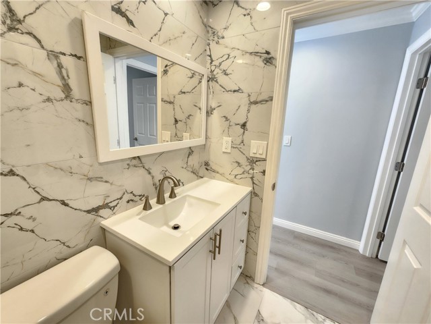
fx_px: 162
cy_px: 162
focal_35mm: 13
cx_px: 216
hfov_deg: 106.2
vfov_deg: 89.9
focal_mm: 2.2
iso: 320
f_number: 2.2
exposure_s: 1/60
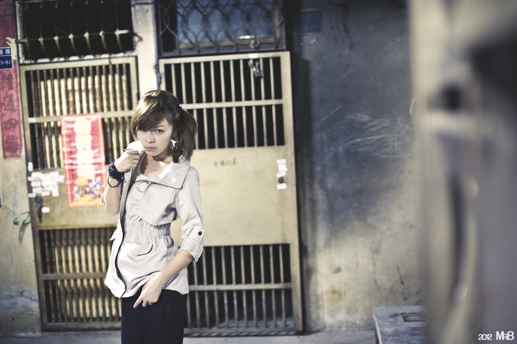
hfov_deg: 39.6
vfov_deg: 26.9
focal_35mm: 50
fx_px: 717
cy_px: 172
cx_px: 258
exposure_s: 1/15
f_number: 1.8
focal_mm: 50
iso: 2500
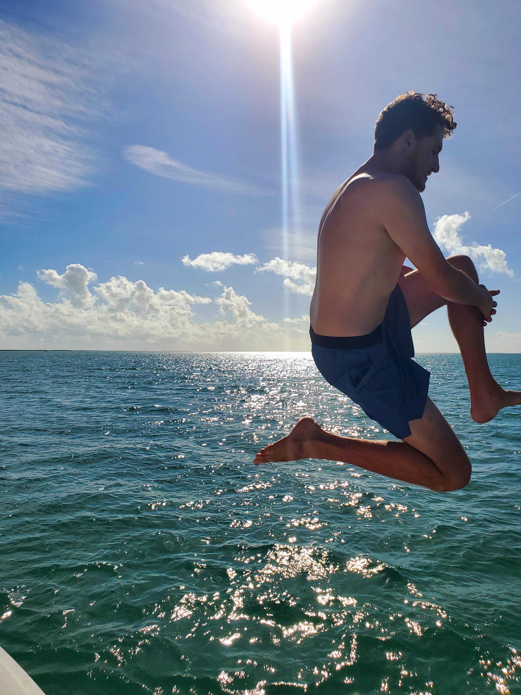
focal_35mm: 26
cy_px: 348
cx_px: 260
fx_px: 522
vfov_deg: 67.3
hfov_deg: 53.1
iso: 50
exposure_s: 1/10000
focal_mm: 4.3
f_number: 2.4
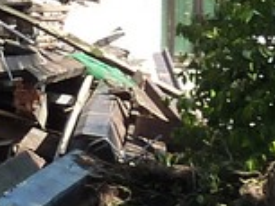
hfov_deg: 8.8
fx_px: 1701
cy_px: -43
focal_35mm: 214
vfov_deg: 6.9
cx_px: -252
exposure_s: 1/250
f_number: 4
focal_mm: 4.7
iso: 125
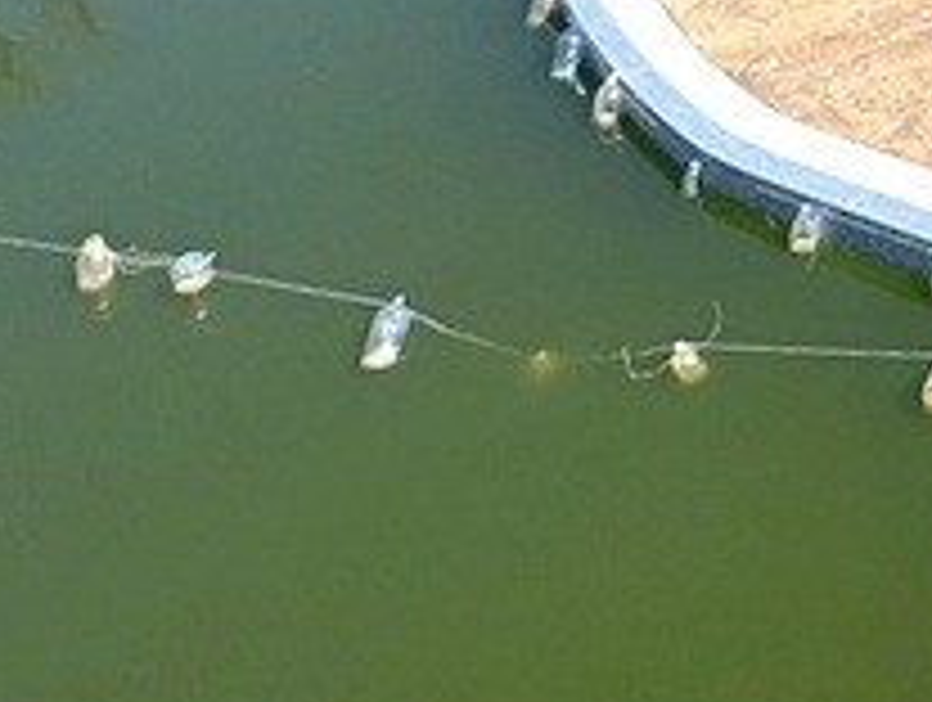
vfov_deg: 14.4
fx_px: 2185
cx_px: 1522
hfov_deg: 19.8
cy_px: -806
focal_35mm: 81
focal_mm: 2.22
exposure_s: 1/2415
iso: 50
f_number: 2.2
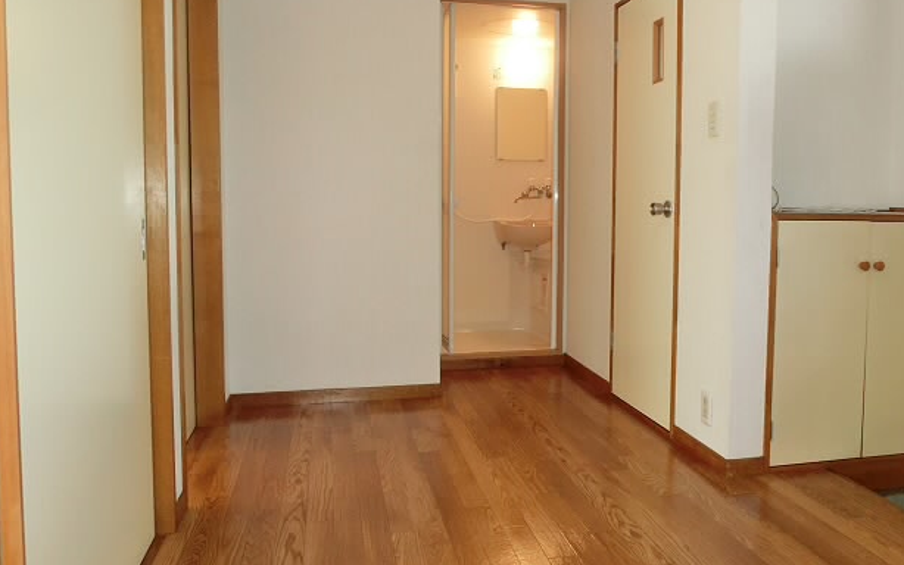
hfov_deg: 62.5
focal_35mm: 30
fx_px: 739
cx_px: 528
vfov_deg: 41.7
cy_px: 238
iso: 400
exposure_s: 1/100
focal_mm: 4.24
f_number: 3
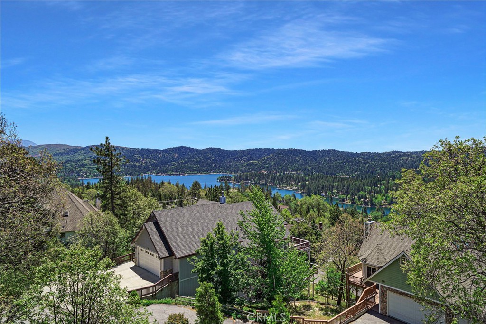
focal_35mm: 24
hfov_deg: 73.7
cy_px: 162
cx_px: 243
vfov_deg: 53.1
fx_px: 324
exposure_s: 1/500
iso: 100
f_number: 5.6
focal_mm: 24
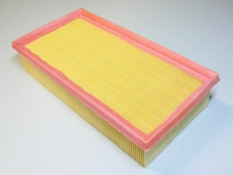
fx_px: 242
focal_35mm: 36
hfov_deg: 51.4
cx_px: 116
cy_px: 88
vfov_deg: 39.7
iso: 80
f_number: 2.8
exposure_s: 1/50
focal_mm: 6
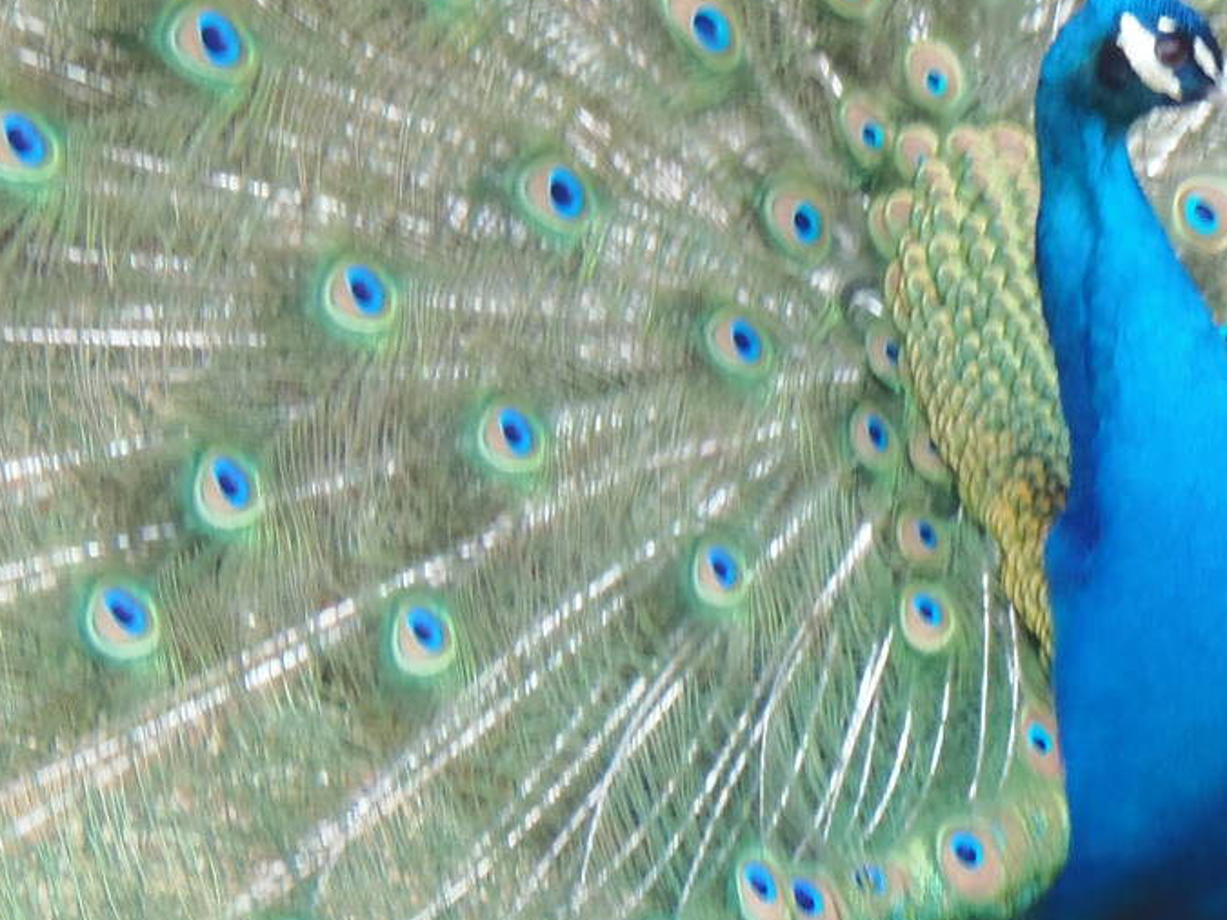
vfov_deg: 3.0
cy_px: 75
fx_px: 17720
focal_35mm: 500
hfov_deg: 4.0
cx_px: 1240
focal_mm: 39.2
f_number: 5
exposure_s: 1/50
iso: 160
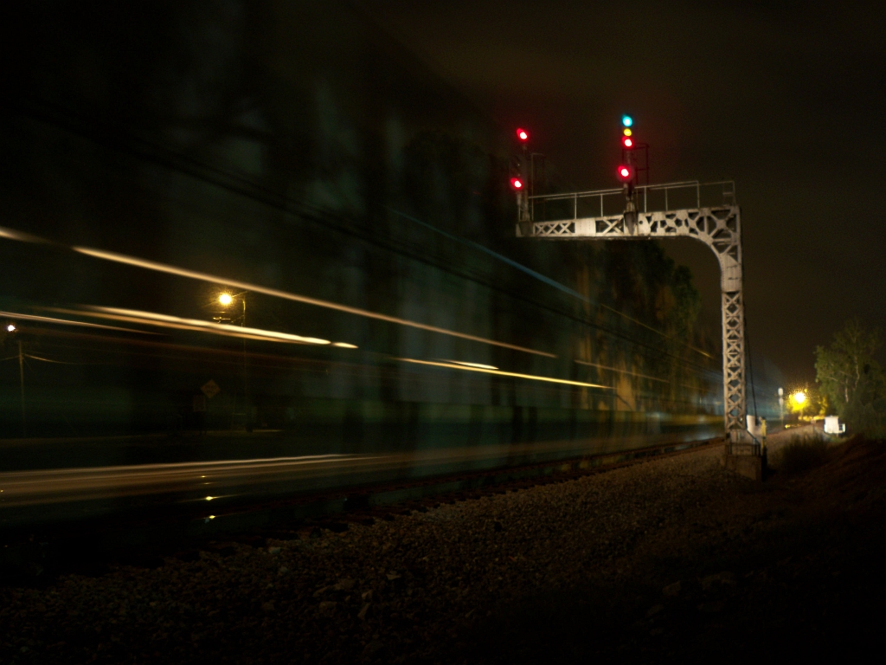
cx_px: 443
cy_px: 332
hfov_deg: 52.6
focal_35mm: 35
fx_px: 896
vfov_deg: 40.7
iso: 64
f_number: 3.1
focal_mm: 6.3
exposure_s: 8
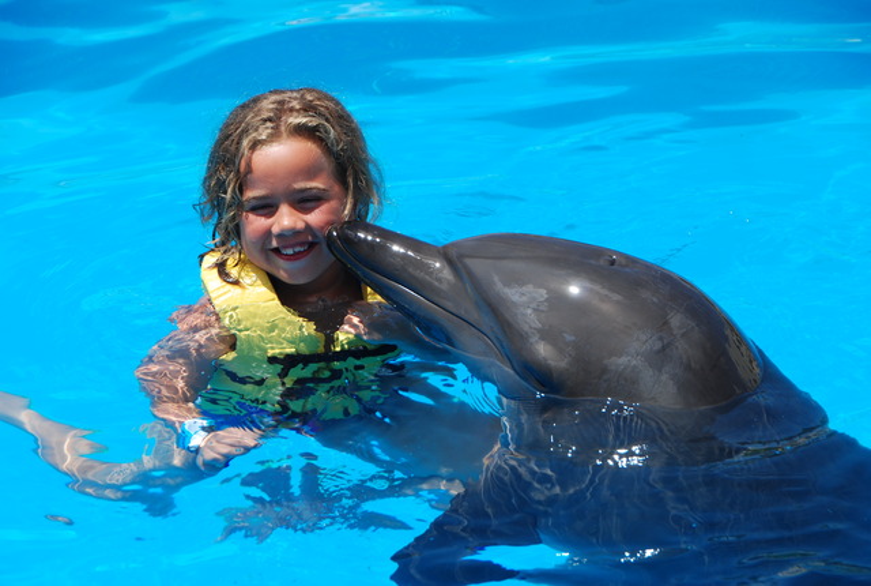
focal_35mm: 135
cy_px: 293
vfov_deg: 10.2
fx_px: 3274
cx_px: 436
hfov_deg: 15.2
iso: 100
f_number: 7.1
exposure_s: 1/250
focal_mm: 90
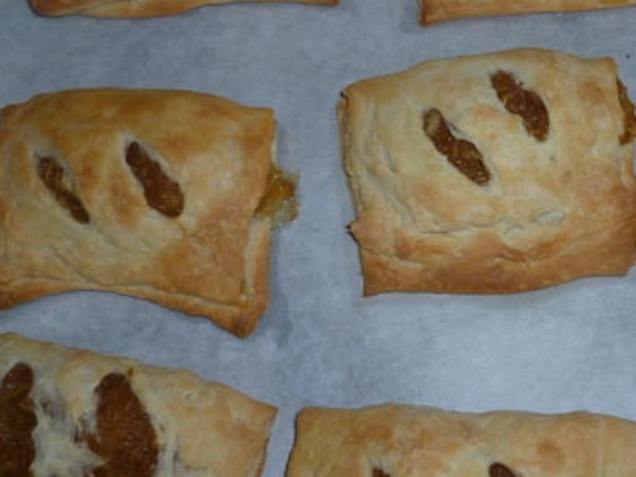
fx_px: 1010
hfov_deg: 34.0
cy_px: 164
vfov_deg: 26.4
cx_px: 503
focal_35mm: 55
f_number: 2.8
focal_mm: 5
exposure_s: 1/30
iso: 100
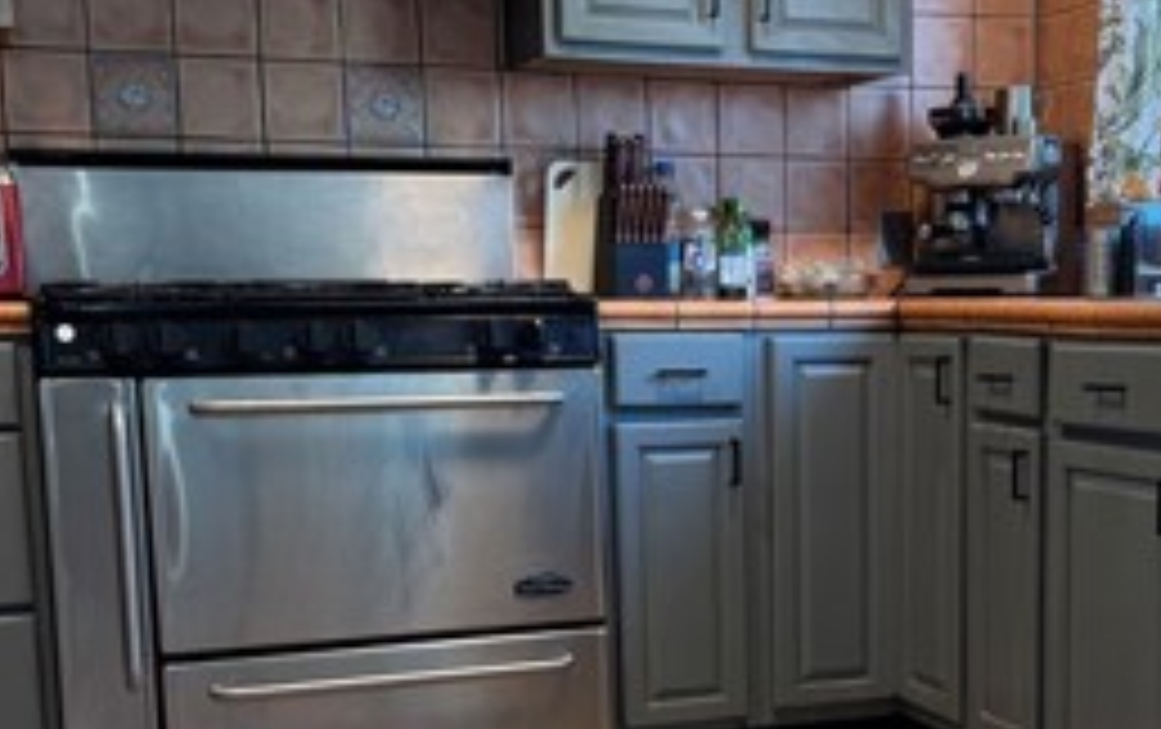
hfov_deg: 31.8
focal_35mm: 63
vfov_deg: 20.4
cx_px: 886
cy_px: 603
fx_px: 1996
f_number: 1.78
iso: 200
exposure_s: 1/83
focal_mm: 6.76
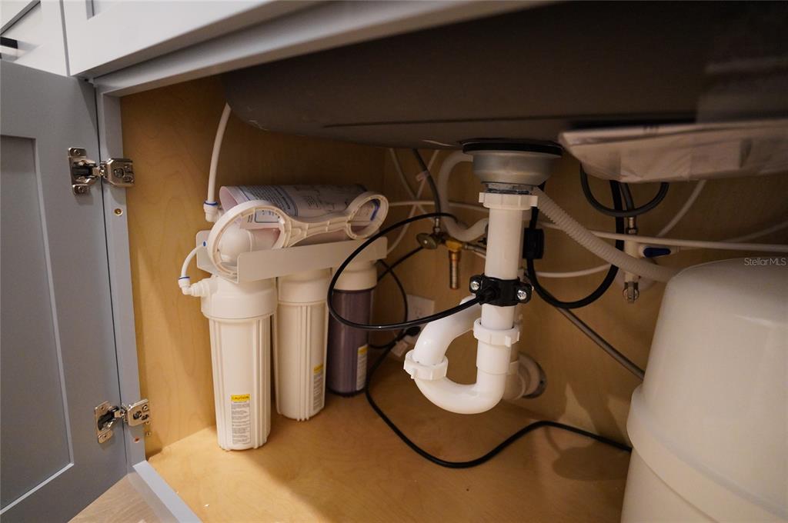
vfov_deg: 67.2
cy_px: 262
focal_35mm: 18
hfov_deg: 90.1
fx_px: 393
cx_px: 394
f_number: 2.8
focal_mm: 18
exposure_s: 1/160
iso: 10000
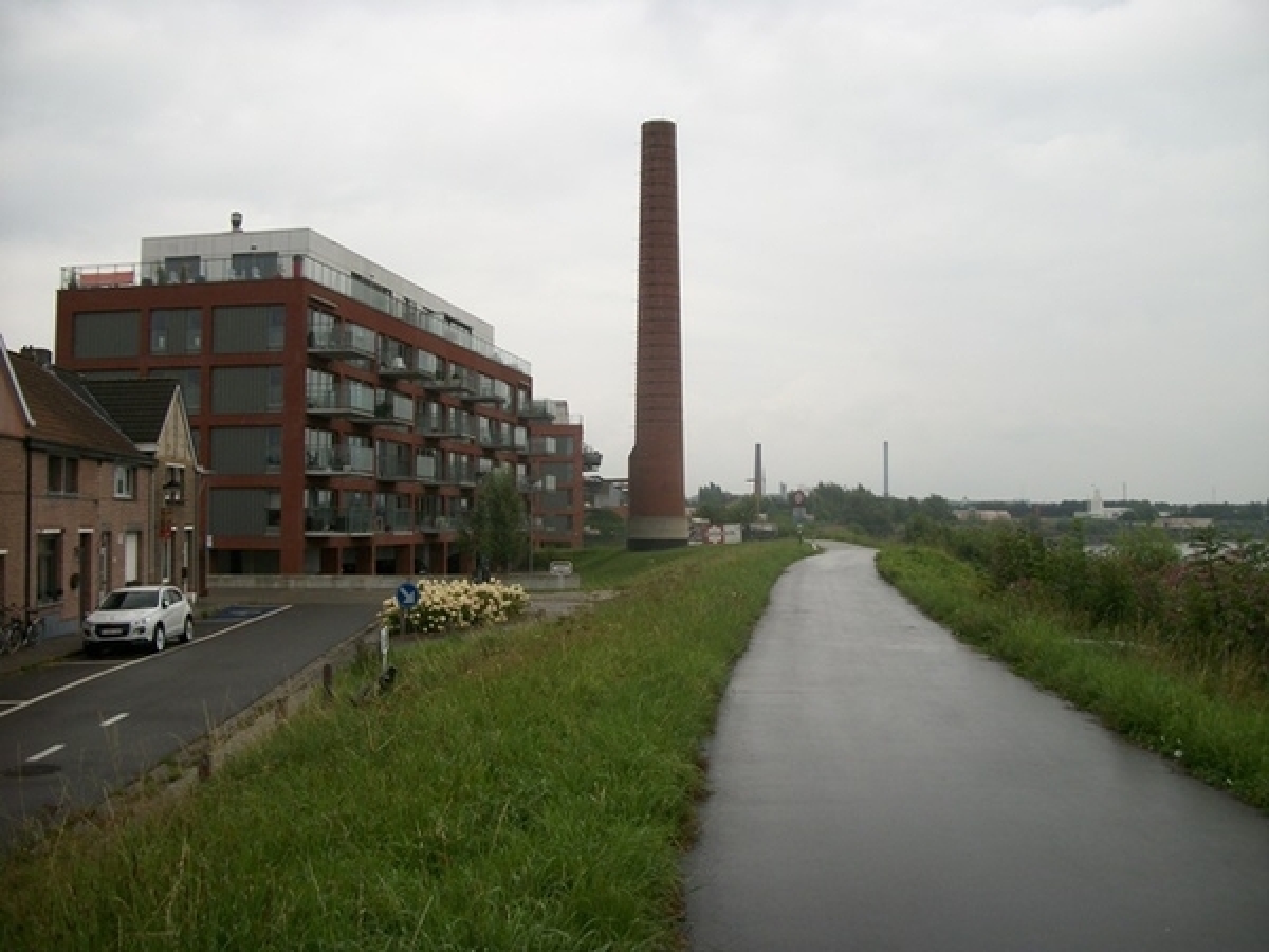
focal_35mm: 32
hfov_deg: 56.8
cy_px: 476
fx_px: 1173
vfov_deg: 44.2
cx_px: 634
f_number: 2.9
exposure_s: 1/640
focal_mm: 5.7
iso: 80
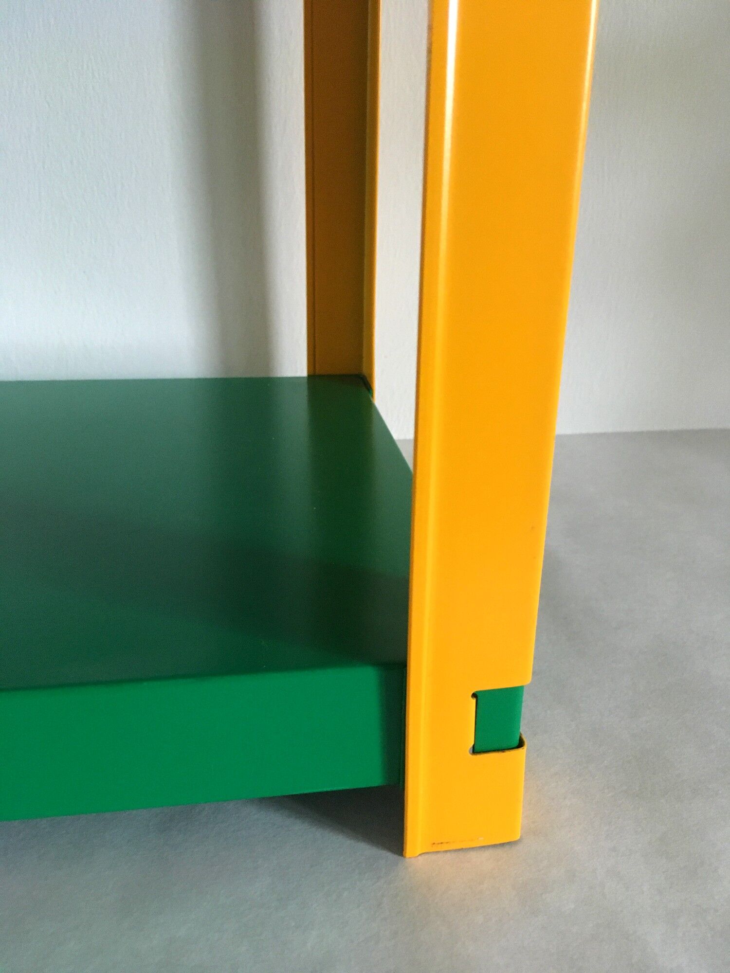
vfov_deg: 61.7
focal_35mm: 29
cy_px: 486
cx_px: 365
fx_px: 815
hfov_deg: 48.2
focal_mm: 4.15
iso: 200
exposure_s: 1/25
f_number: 2.2
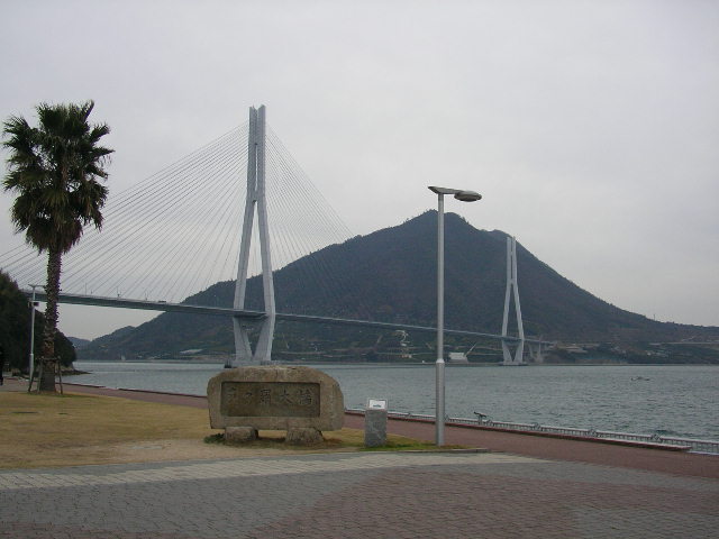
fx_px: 914
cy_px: 270
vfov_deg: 32.9
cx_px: 360
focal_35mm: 44
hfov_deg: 42.9
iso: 64
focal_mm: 6.9
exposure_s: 1/800
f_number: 7.3
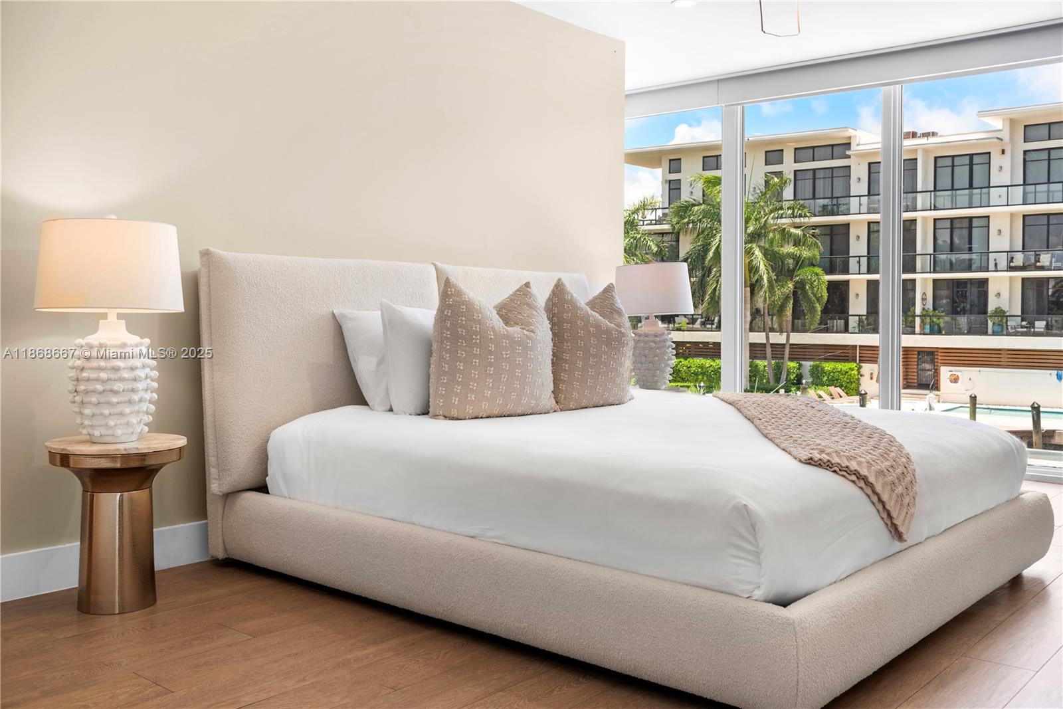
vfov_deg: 38.9
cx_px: 532
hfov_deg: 55.8
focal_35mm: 34
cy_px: 354
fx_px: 1004
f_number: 8
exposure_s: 1/25
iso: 100
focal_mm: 34
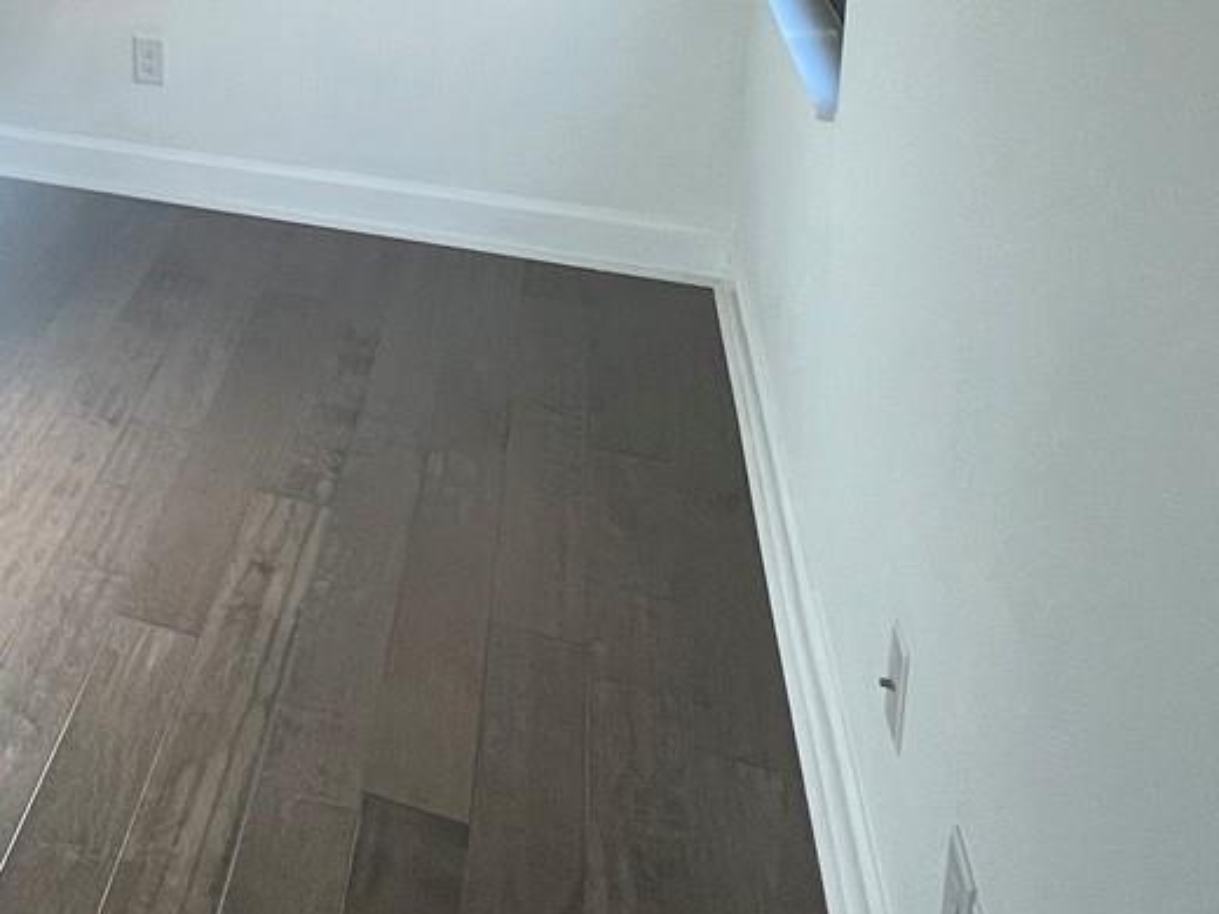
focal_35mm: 40
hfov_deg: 36.3
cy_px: -131
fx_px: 1409
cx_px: -244
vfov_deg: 31.3
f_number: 1.8
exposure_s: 1/120
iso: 80
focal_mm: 1.57
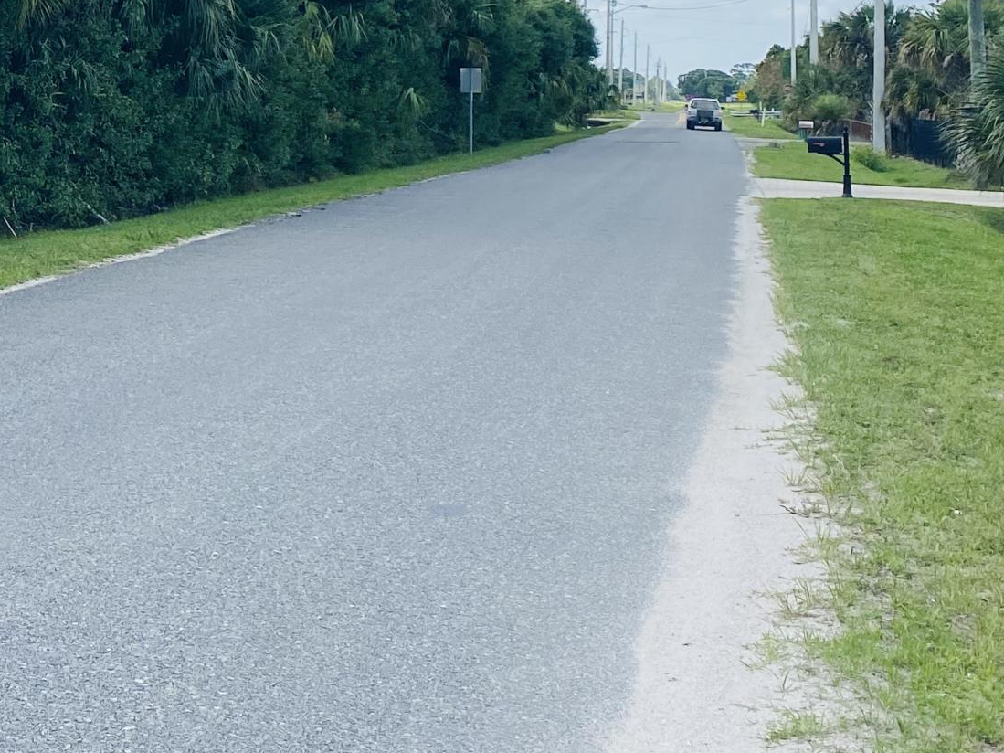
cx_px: -206
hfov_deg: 24.7
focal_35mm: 71
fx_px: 2059
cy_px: -32
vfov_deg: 20.0
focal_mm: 4.25
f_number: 1.8
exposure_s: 1/2463
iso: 32
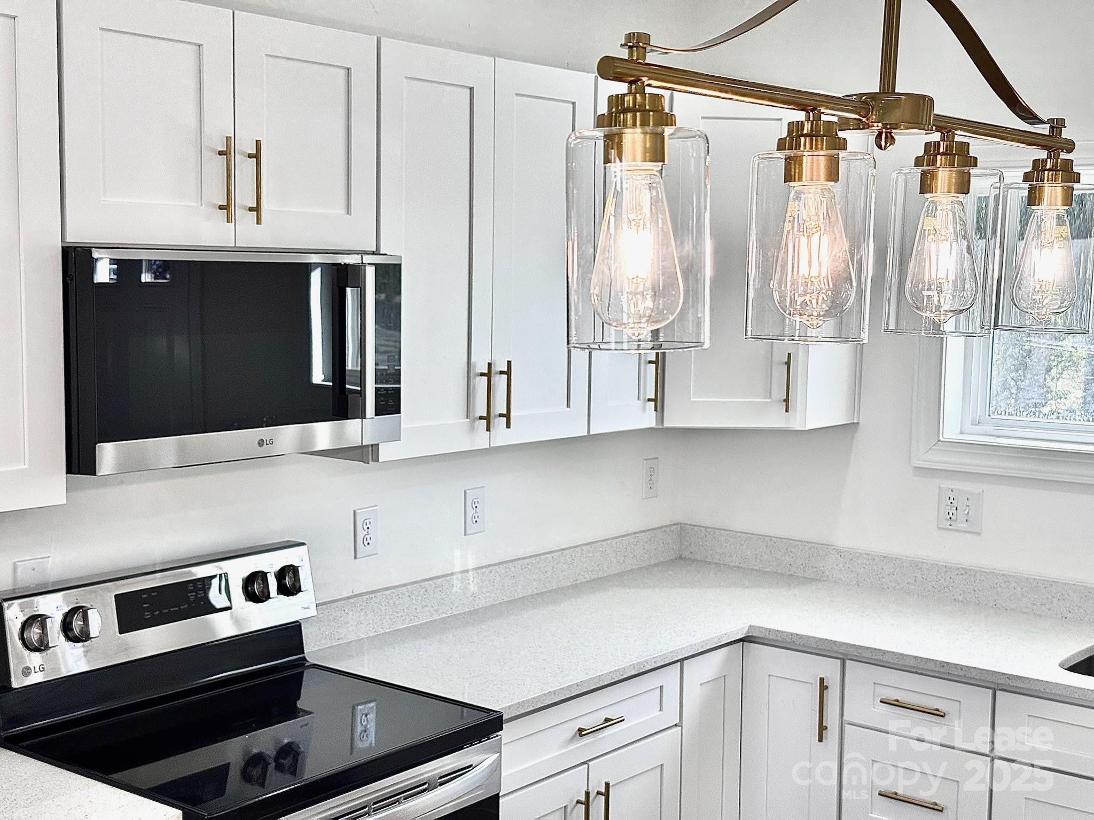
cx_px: 547
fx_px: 1517
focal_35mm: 48
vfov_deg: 30.3
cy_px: 410
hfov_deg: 39.7
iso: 64
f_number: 1.78
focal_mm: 6.76
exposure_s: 1/236
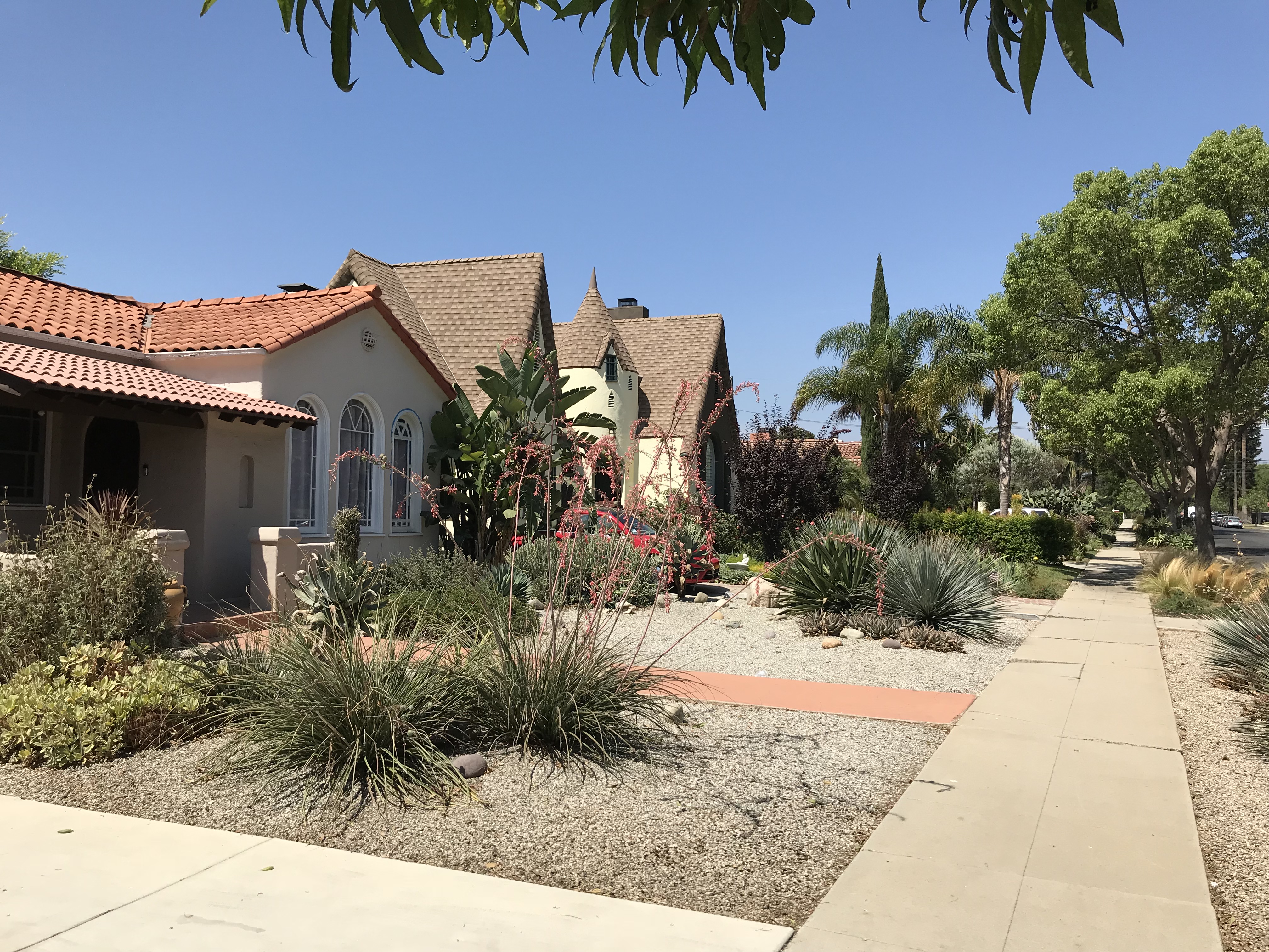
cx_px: 634
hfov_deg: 63.4
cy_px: 476
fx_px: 1026
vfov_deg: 49.7
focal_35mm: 28
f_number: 1.8
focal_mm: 3.99
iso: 20
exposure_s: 1/2660
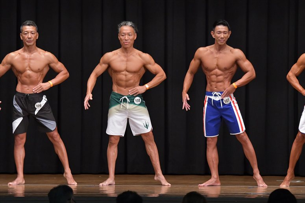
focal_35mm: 202
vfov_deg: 6.8
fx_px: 1711
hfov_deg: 10.2
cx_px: 152
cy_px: 102
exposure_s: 1/400
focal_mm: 135
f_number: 5.6
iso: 6400
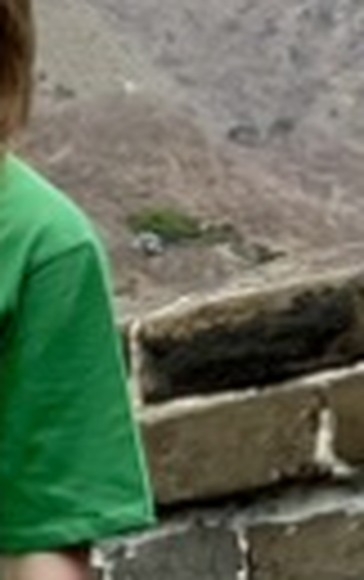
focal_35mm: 219
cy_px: 261
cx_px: -957
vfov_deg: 9.6
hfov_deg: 5.4
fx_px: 3464
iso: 32
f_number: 1.6
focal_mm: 5.1
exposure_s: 1/3344
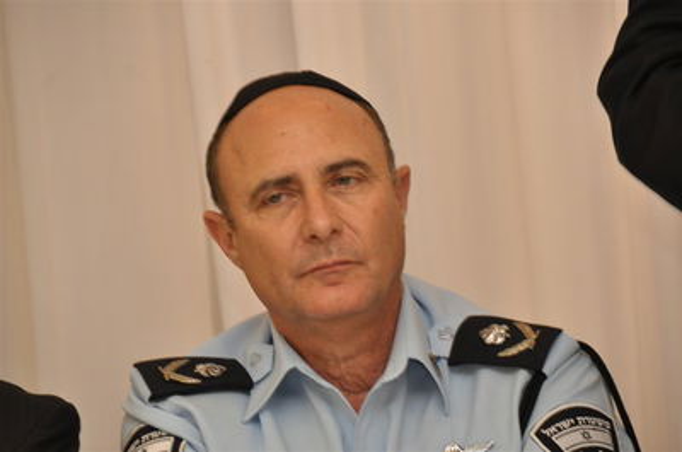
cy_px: 226
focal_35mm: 300
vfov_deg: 4.6
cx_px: 341
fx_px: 5672
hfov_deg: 6.9
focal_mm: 200
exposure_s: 1/60
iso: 800
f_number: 5.6
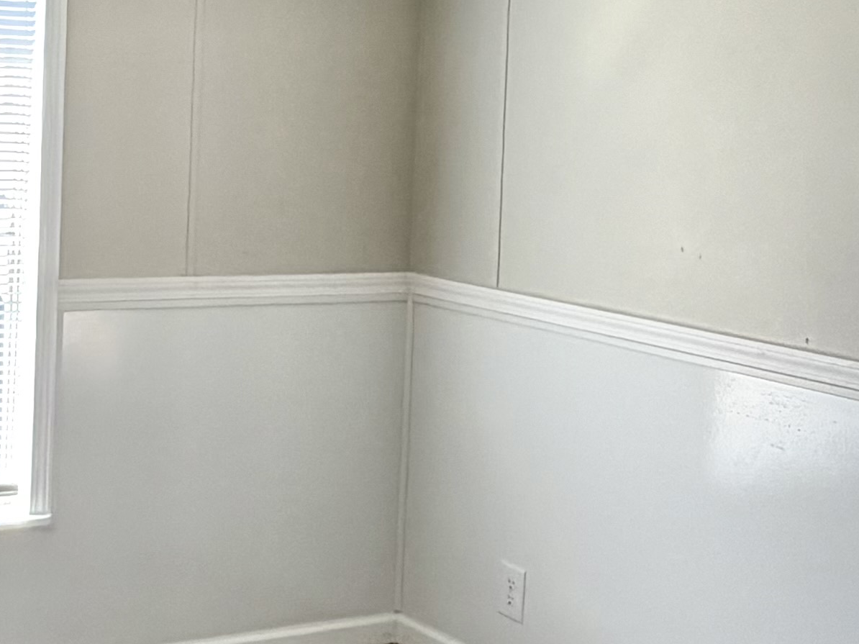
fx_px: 1662
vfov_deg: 21.6
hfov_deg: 28.0
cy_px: 101
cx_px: 99
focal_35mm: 67
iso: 100
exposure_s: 1/121
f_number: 2.2
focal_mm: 2.22
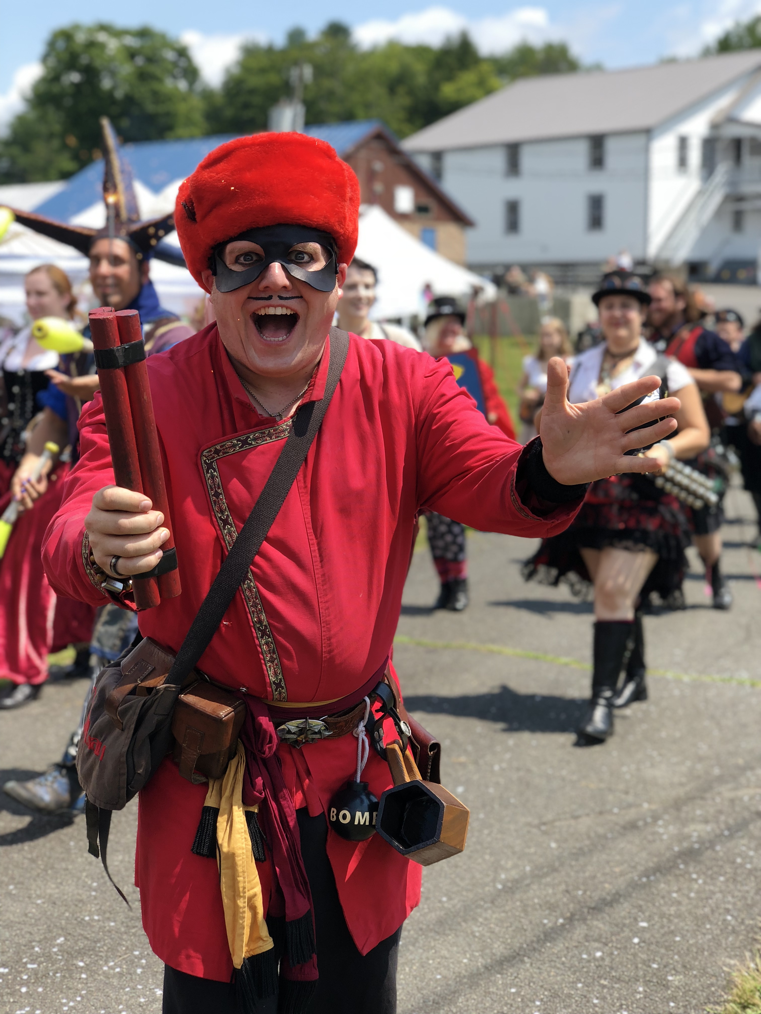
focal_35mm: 52
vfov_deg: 36.8
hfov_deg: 28.0
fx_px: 1524
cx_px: 380
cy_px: 507
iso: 16
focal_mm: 6
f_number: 2.4
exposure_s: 1/552
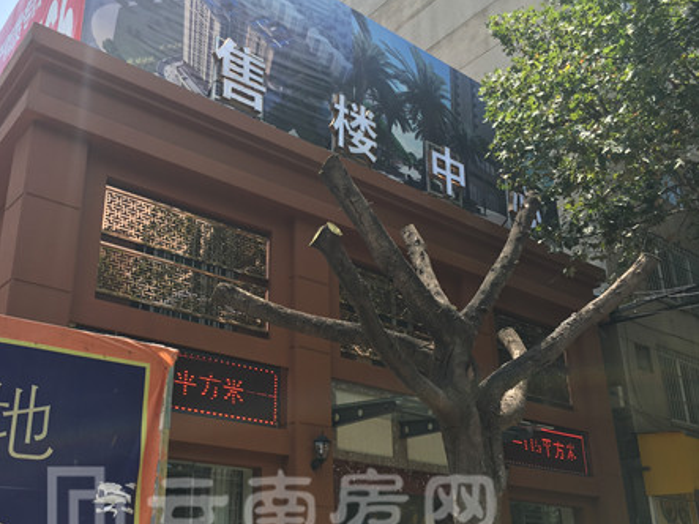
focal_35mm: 36
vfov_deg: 39.6
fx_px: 727
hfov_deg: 50.9
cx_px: 268
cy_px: 297
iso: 25
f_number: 2.2
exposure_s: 1/827
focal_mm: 4.15
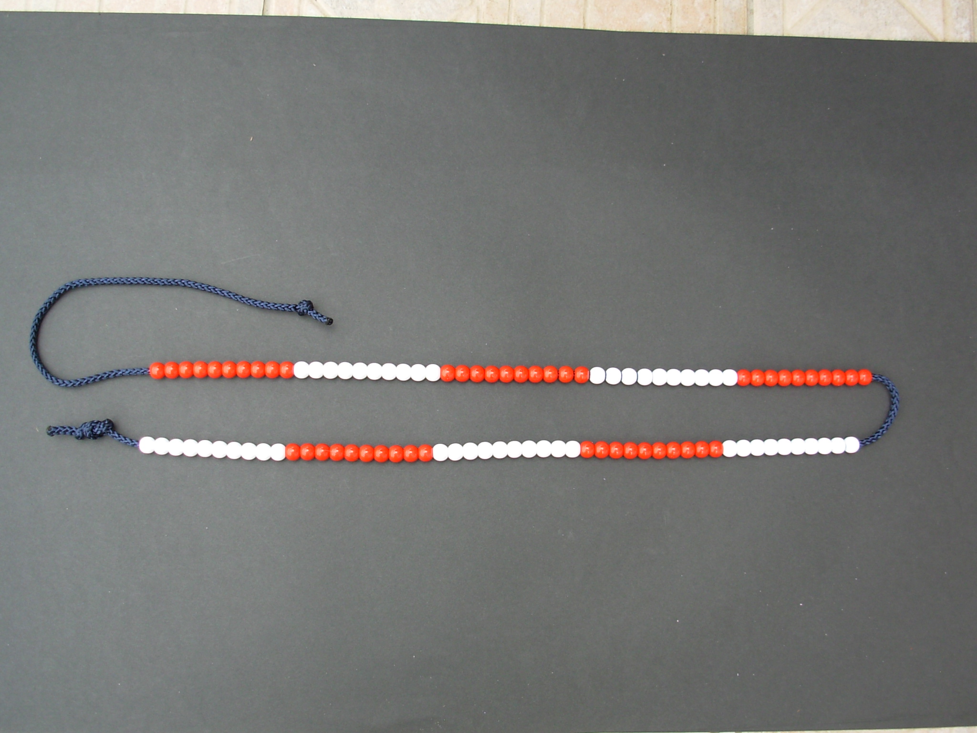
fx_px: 1073
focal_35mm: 38
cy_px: 366
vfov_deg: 37.7
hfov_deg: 49.0
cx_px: 488
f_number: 2.9
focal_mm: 6.3
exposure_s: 1/87.9
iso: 50
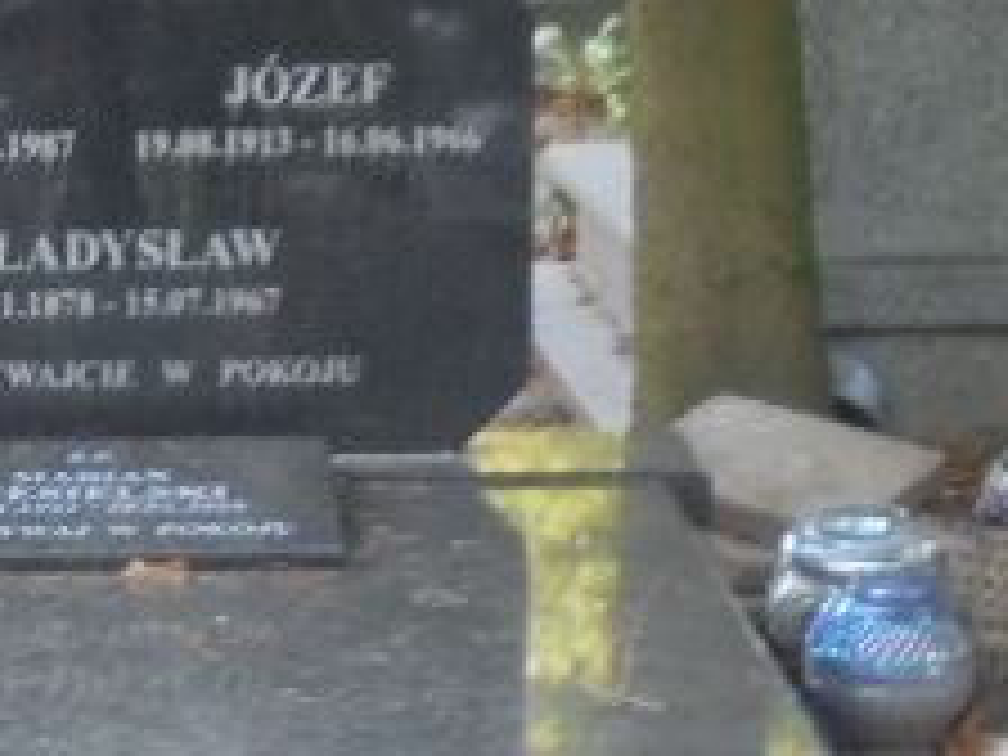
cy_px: 468
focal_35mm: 123
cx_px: -72
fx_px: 3582
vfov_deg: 12.0
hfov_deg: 15.6
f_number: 4.5
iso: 400
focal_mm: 7.8
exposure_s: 1/30
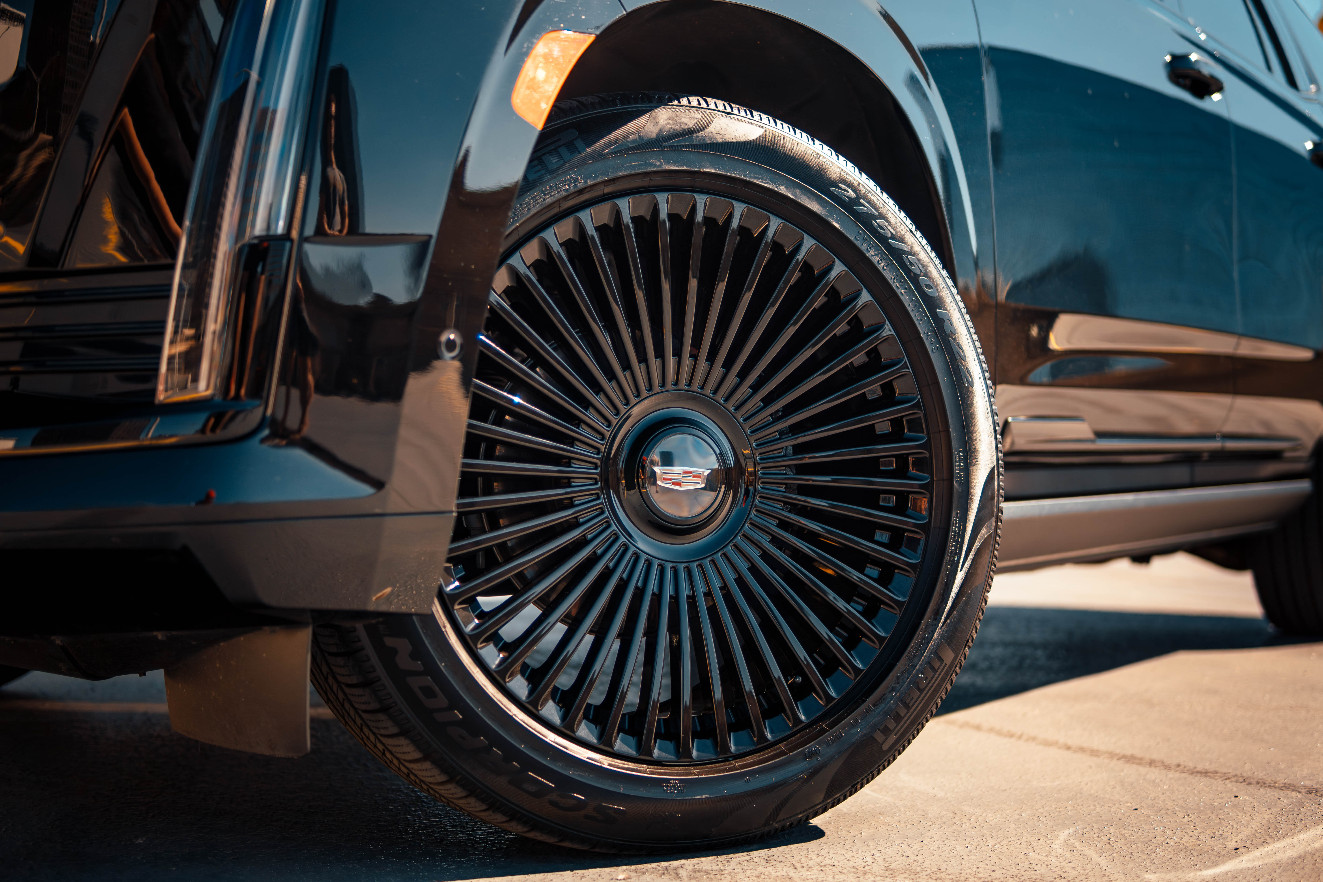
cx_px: 662
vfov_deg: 29.9
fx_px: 1654
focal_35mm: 45
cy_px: 441
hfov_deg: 43.6
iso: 100
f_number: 1.4
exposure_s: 1/800
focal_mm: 30
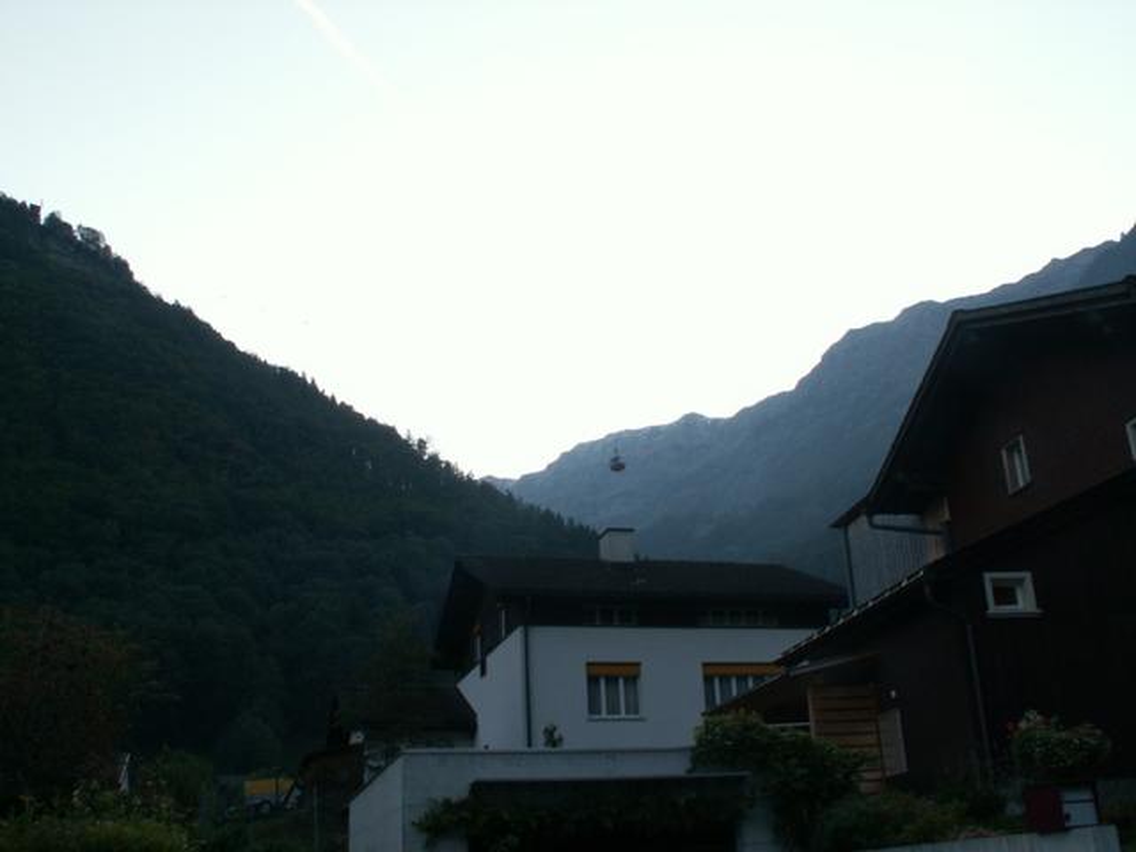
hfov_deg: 52.6
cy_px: 426
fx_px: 1149
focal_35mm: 35
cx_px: 568
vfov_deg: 40.7
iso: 50
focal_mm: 5.86
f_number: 5
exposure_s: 1/125
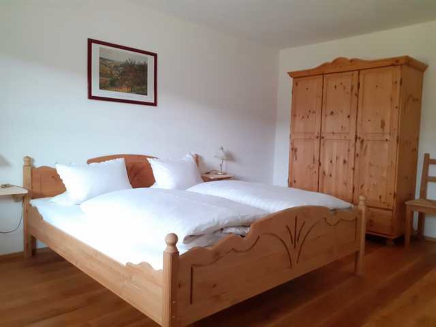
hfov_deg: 65.3
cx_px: 218
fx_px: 340
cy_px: 164
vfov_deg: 51.4
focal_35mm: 27
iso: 250
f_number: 1.9
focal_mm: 3.6
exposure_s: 1/33
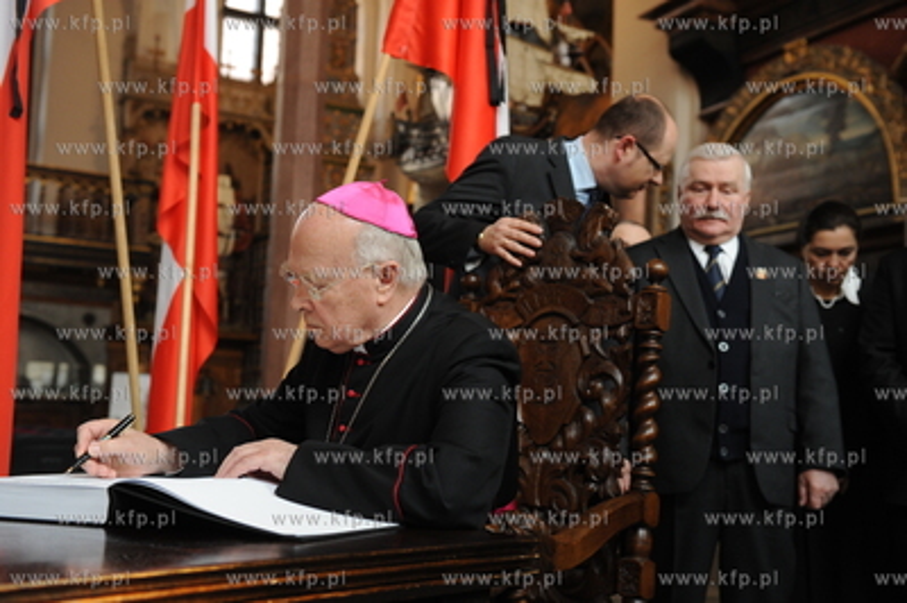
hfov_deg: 41.1
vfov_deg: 28.0
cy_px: 302
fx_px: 1208
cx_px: 454
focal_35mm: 48
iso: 1600
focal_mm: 48
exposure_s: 1/200
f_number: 4
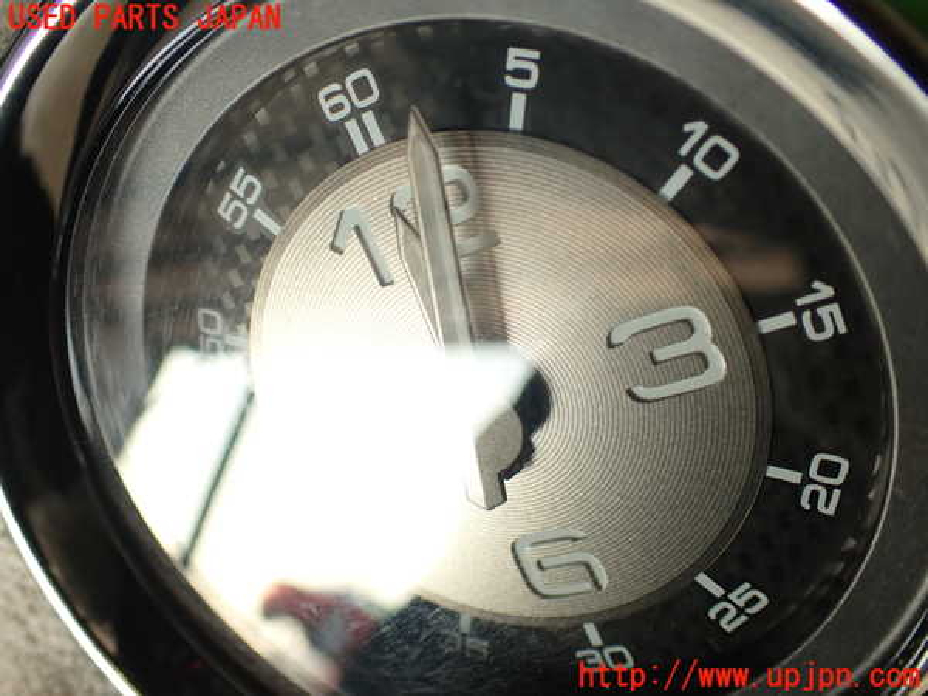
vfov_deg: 44.2
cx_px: 464
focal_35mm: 32
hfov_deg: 56.8
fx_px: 858
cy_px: 348
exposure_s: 1/80
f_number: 2.4
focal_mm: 5.79
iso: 100
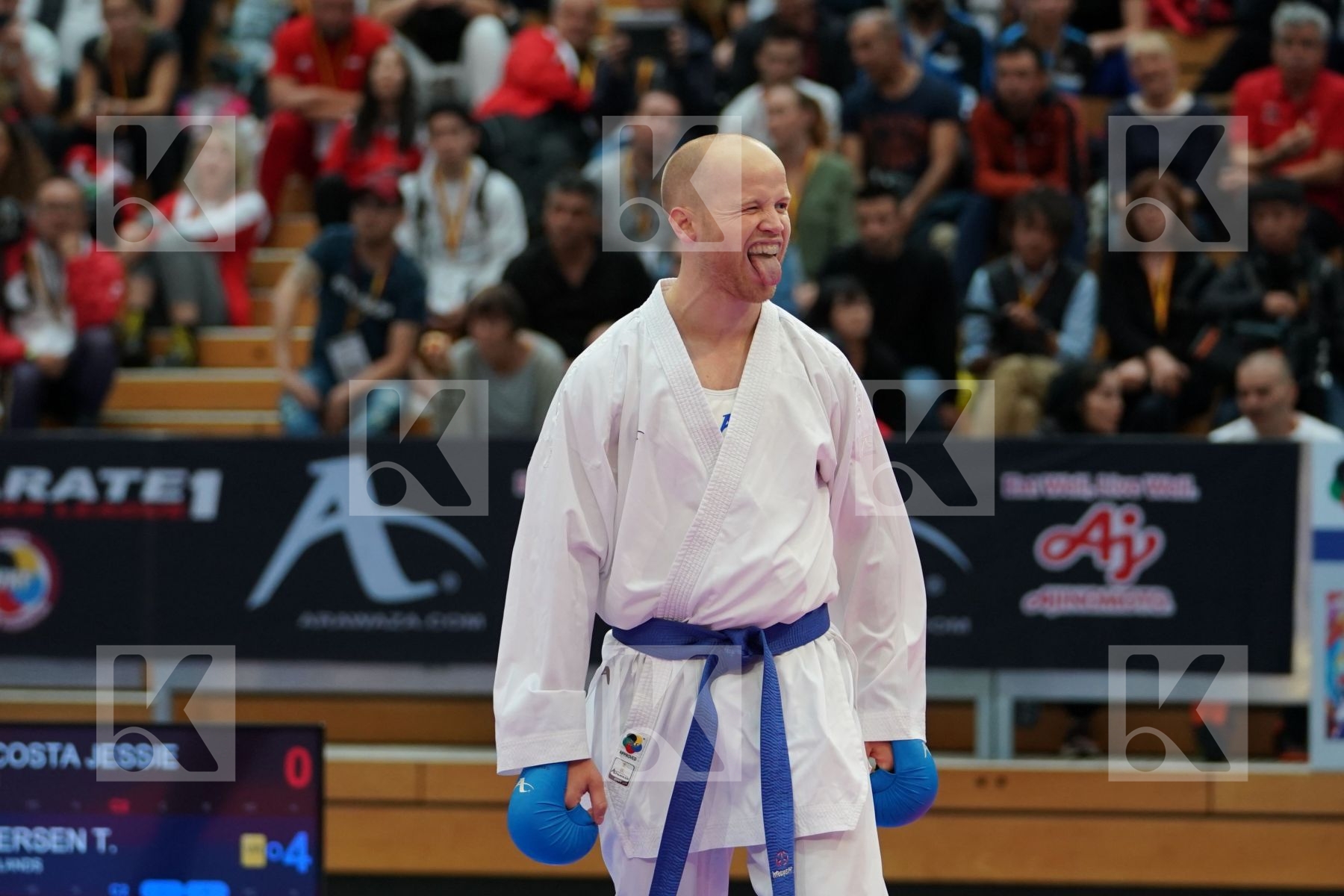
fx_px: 6309
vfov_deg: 8.1
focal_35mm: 169
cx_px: 672
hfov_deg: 12.2
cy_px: 448
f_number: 2.8
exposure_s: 1/1000
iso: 1600
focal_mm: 113
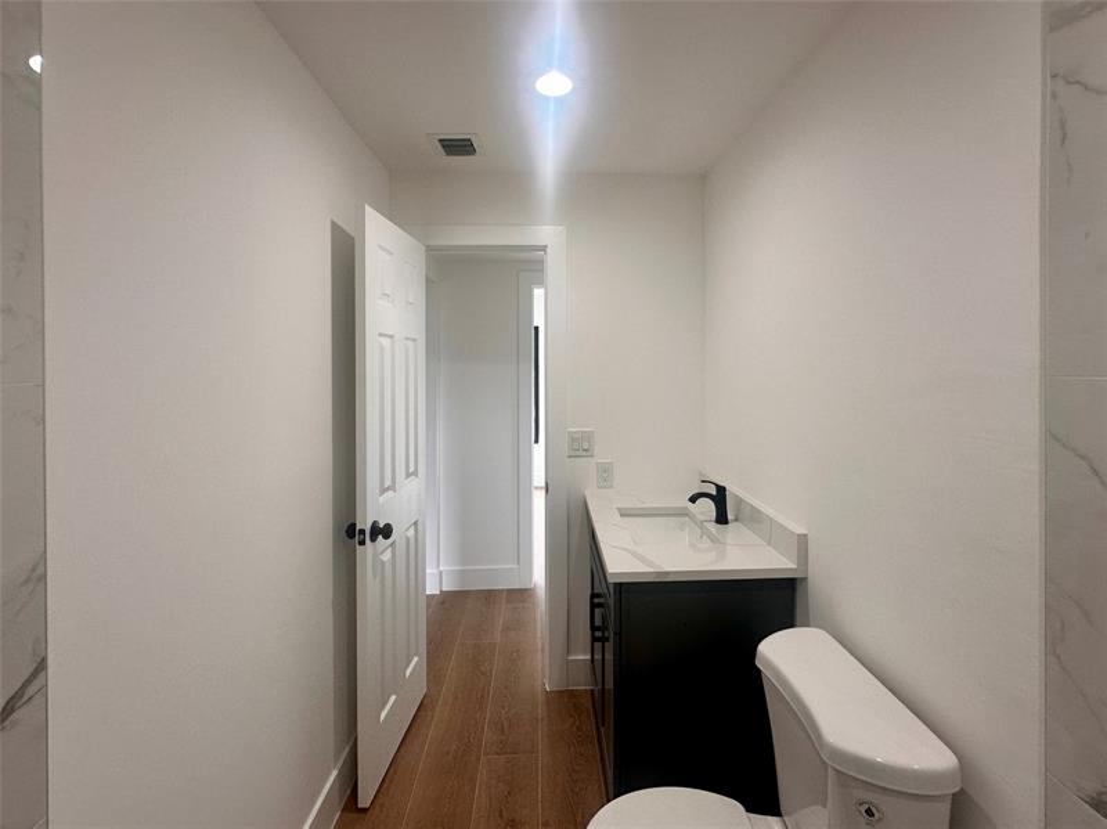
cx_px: 554
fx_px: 447
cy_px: 414
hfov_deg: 102.1
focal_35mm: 14
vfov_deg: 85.6
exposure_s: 1/120
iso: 125
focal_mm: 2.22
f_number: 2.2
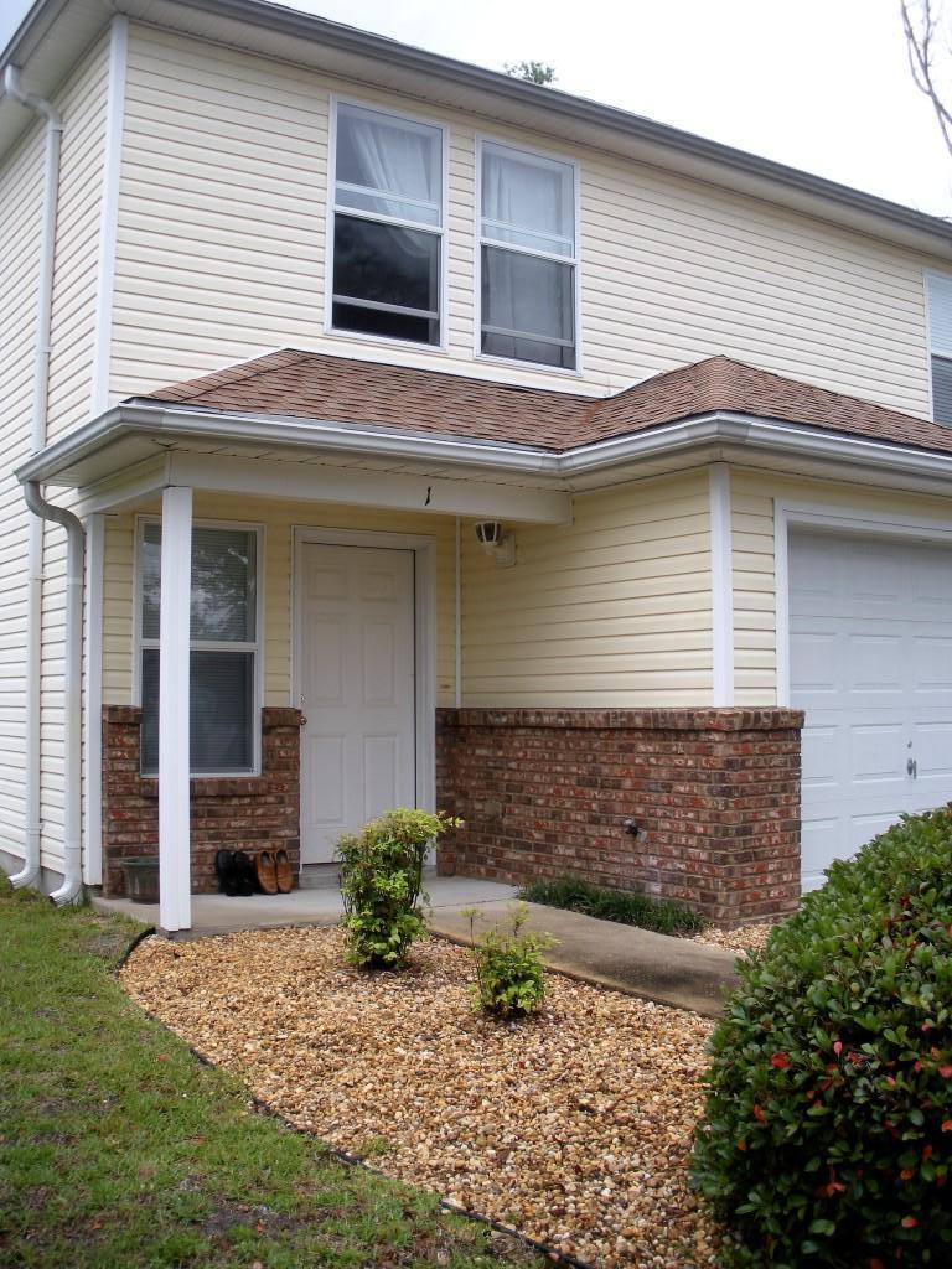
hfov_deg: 39.7
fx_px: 1320
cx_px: 476
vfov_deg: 51.4
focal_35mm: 36
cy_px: 634
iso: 64
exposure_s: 1/183
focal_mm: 6.3
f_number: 3.5
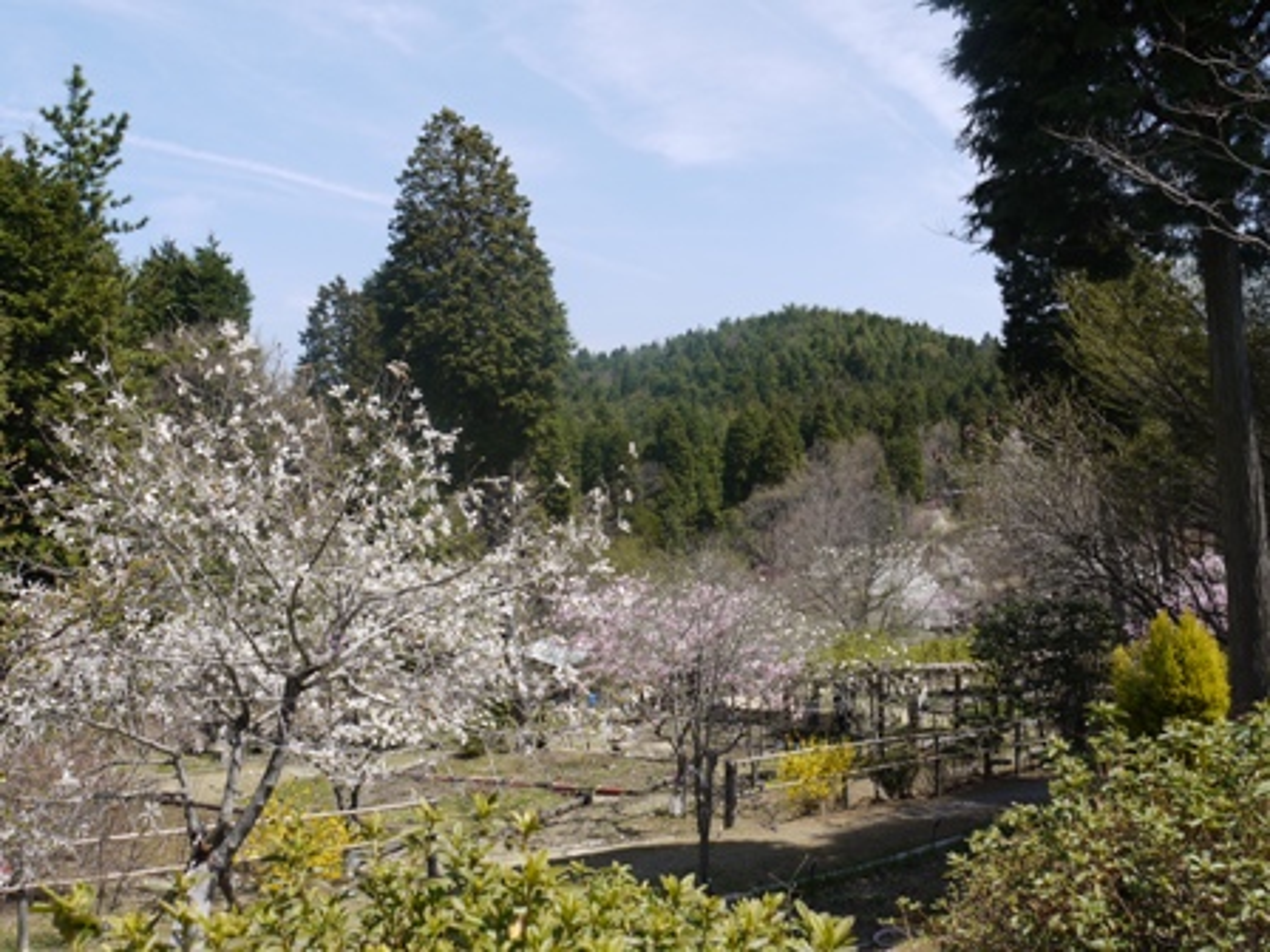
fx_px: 1321
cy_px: 476
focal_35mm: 36
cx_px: 635
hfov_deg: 51.4
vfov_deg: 39.7
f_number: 7.1
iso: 100
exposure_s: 1/320
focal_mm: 18
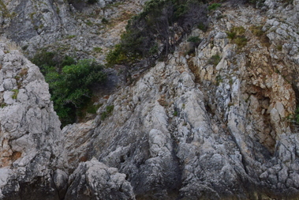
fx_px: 474
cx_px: 16
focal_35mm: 57
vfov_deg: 23.8
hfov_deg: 32.8
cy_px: 113
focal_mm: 18
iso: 400
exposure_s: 1/100
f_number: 9
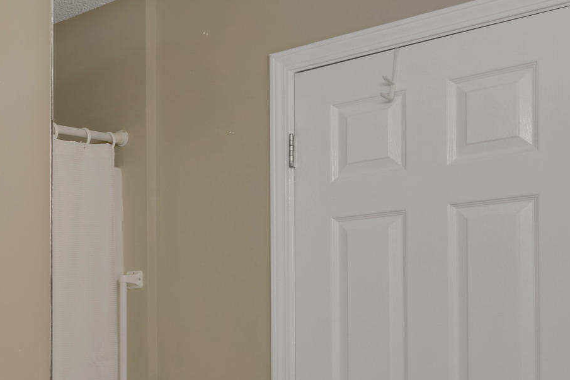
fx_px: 997
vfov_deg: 21.0
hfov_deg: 27.1
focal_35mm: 63
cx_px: -160
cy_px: 353
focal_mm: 19
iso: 200
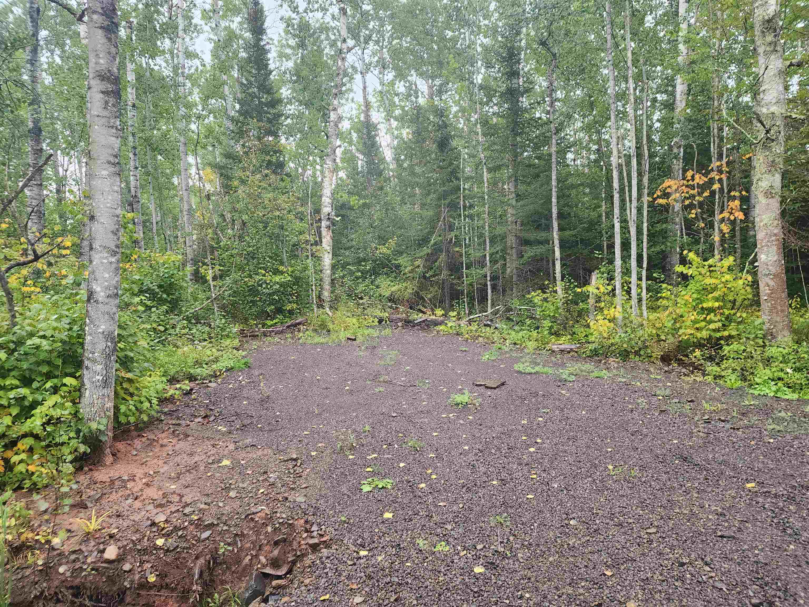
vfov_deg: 58.9
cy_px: 304
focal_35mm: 23
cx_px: 404
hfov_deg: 73.9
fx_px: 538
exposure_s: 1/120
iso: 160
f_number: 1.8
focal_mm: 6.4
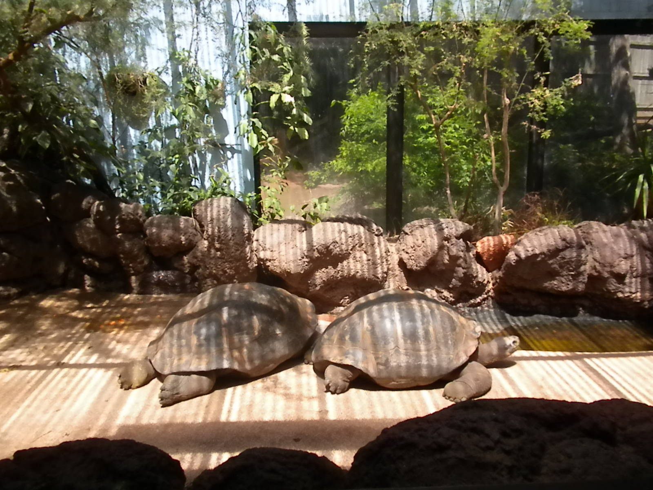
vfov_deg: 38.7
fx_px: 698
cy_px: 245
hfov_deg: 50.1
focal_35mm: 37
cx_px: 326
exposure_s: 1/323
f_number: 10
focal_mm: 6.6
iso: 640
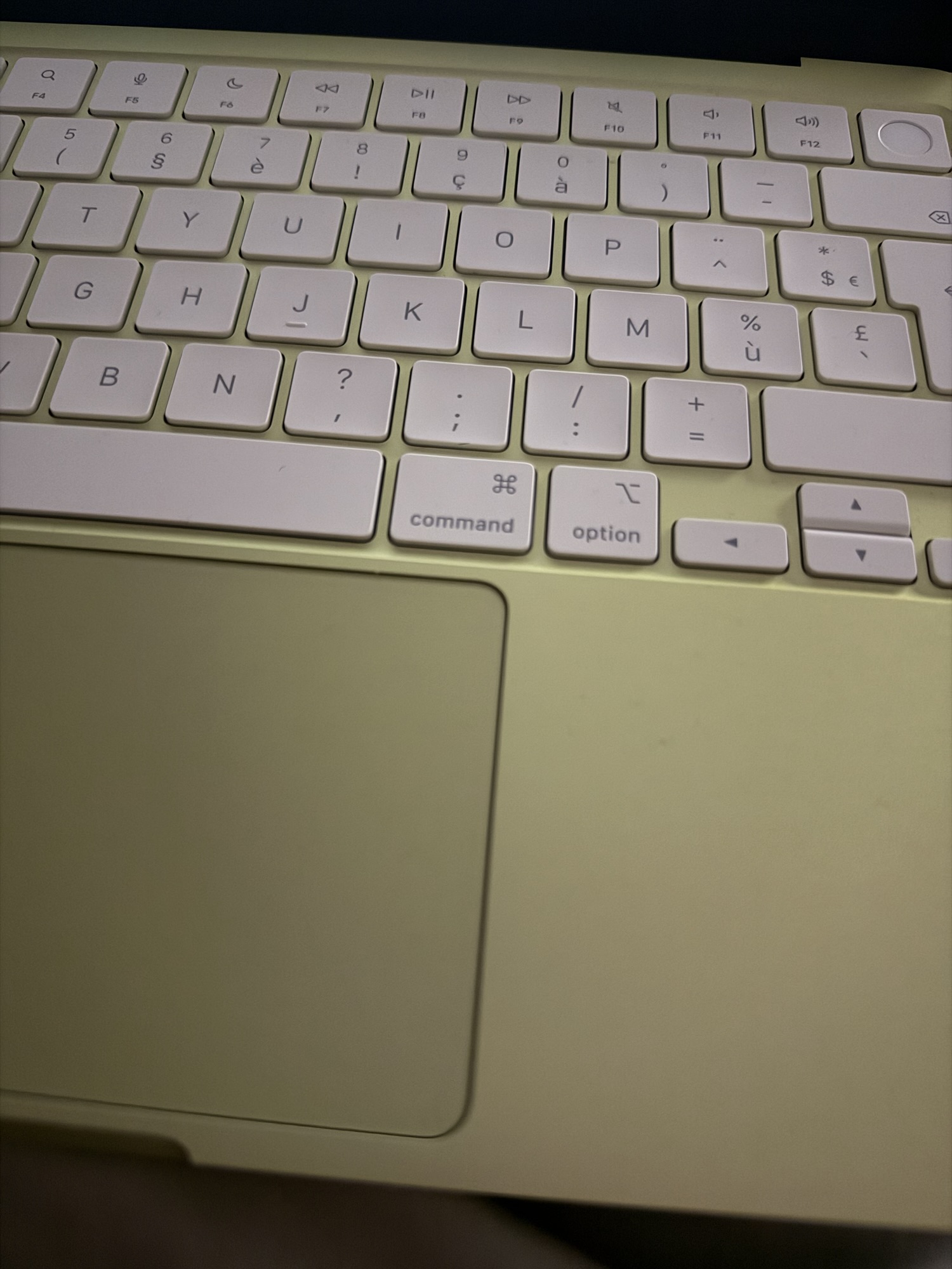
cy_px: 634
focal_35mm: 24
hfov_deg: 56.8
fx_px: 880
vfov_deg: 71.6
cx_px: 476
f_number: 1.78
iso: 2000
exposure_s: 1/21
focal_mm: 6.76
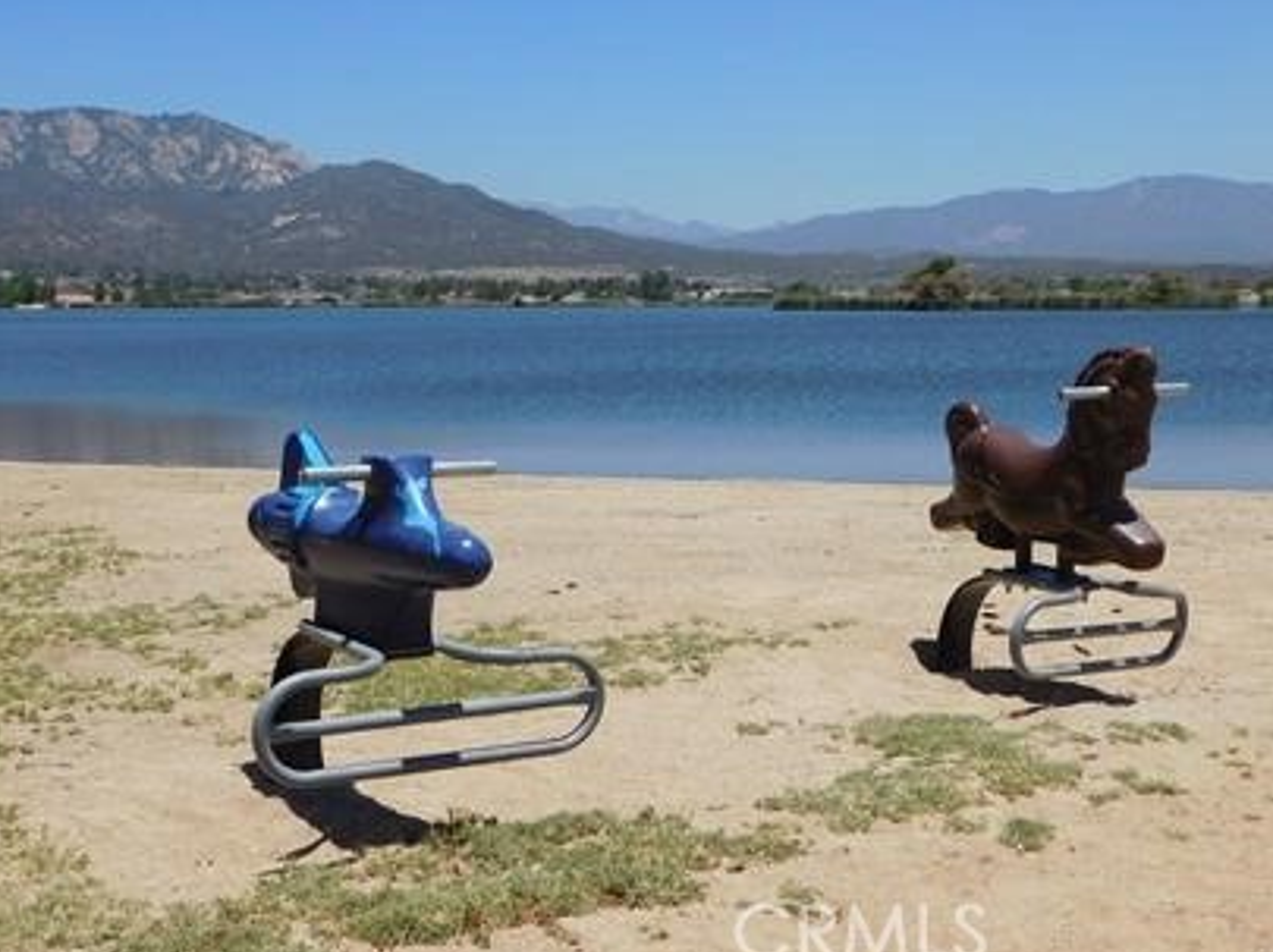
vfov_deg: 29.1
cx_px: 625
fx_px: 1837
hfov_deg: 38.2
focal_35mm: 50
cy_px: 448
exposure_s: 1/500
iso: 125
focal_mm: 8
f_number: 7.4
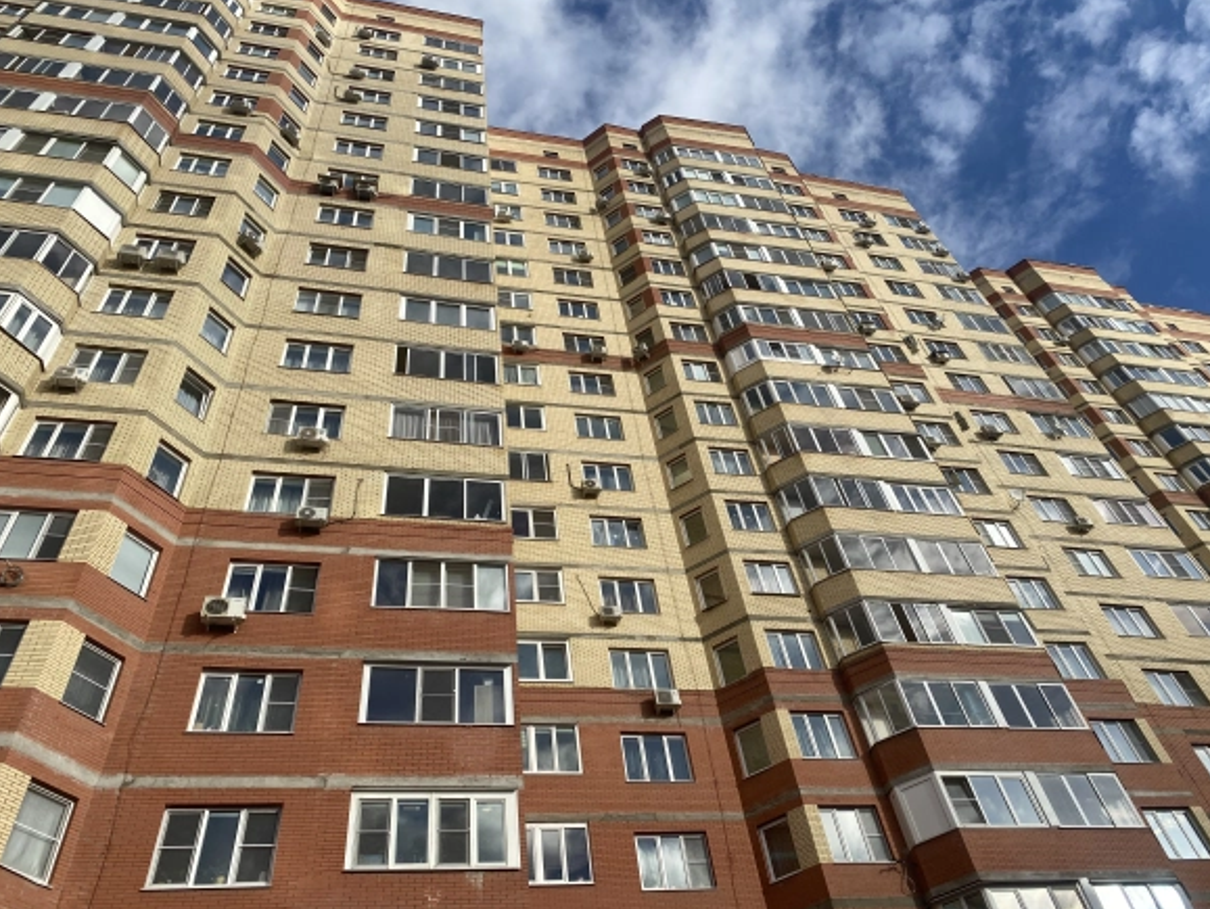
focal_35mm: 28
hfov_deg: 63.4
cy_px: 445
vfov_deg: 49.8
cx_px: 625
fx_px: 979
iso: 32
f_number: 1.8
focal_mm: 4.25
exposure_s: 1/2890
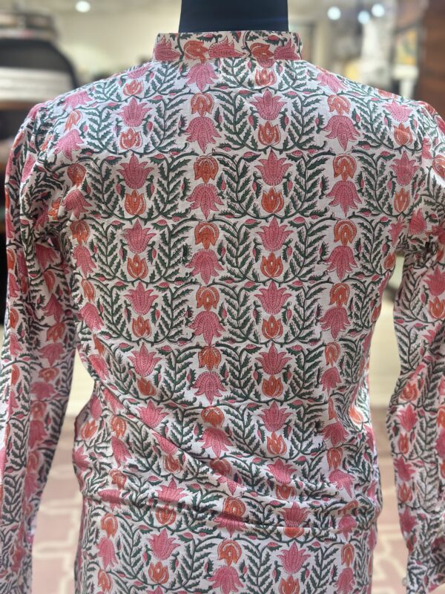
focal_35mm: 48
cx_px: 222
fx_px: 823
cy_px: 297
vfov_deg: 39.7
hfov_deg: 30.3
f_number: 1.78
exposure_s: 1/100
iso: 200
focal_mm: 6.86
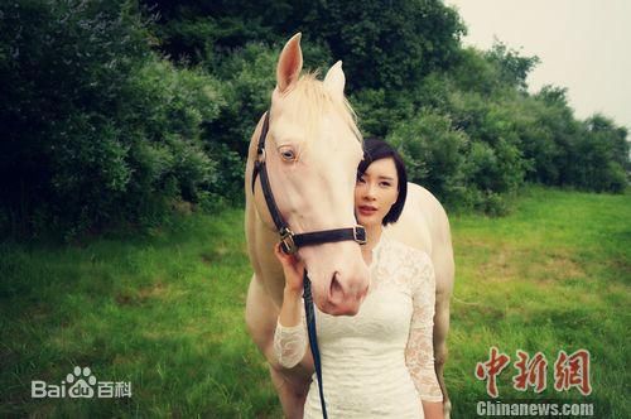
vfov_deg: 41.6
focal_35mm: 32
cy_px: 210
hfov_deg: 59.6
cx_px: 316
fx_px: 551
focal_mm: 21
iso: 100
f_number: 4
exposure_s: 1/200
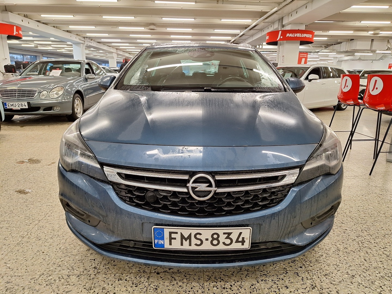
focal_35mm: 23
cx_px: 196
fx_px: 260
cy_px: 147
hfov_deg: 73.9
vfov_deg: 58.9
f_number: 1.8
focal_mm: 5.54
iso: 80
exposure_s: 1/50
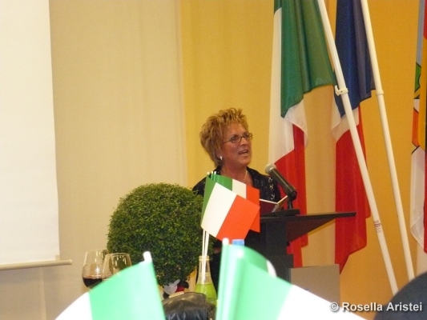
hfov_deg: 19.3
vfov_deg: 14.5
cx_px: 214
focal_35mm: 102
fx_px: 1258
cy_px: 160
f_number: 3.2
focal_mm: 16.9
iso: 800
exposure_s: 1/50
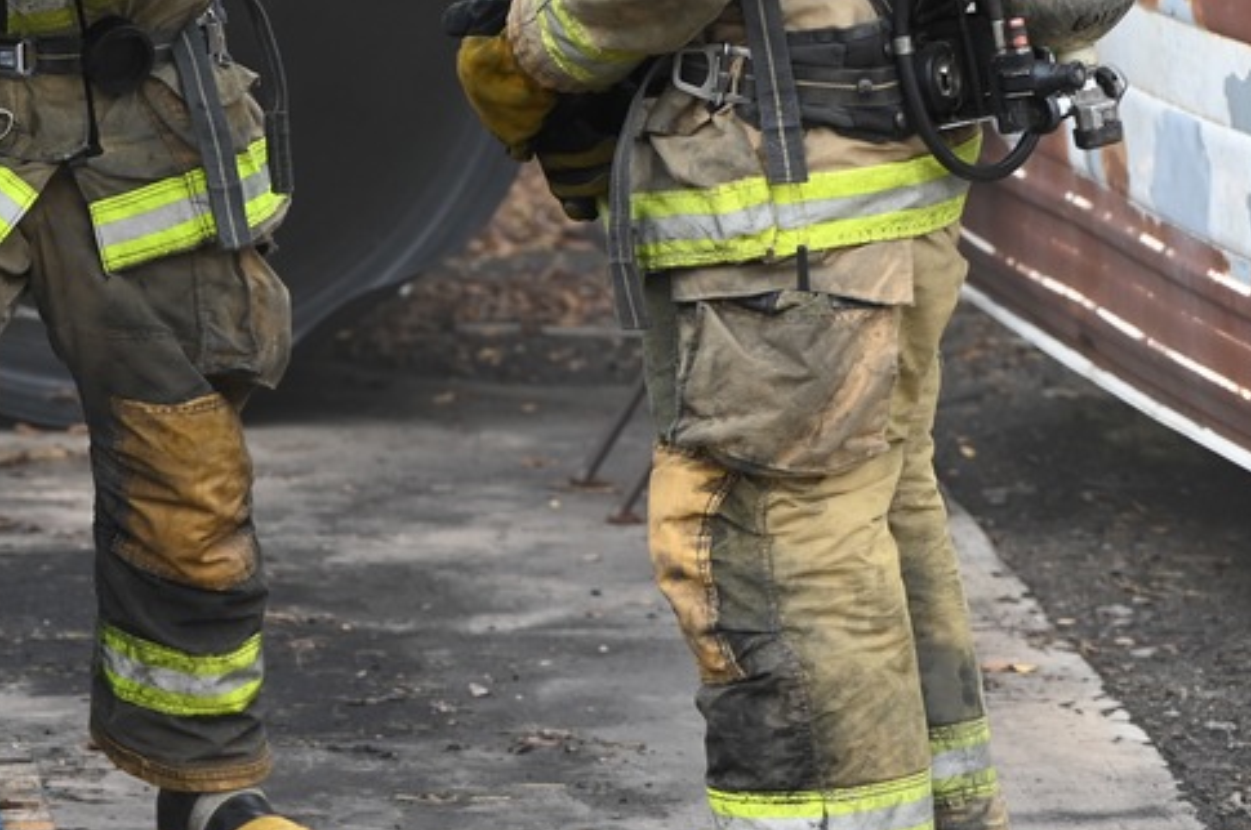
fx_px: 8502
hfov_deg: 8.4
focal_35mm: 245
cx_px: 26
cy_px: 92
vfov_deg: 5.6
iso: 1000
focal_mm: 116
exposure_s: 1/1250
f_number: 5
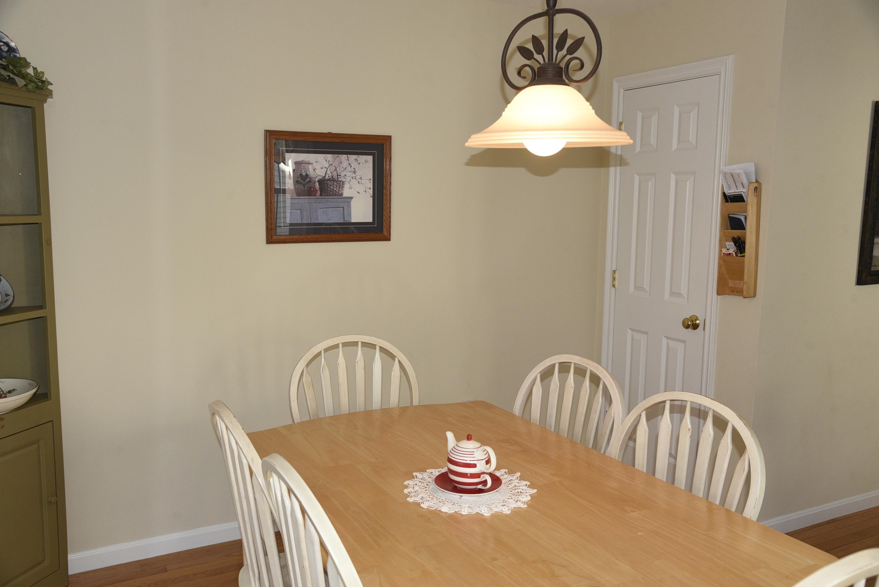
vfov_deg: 42.4
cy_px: 294
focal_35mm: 31
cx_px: 440
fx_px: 757
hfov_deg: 60.3
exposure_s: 1/125
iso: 1000
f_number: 5.6
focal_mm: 31
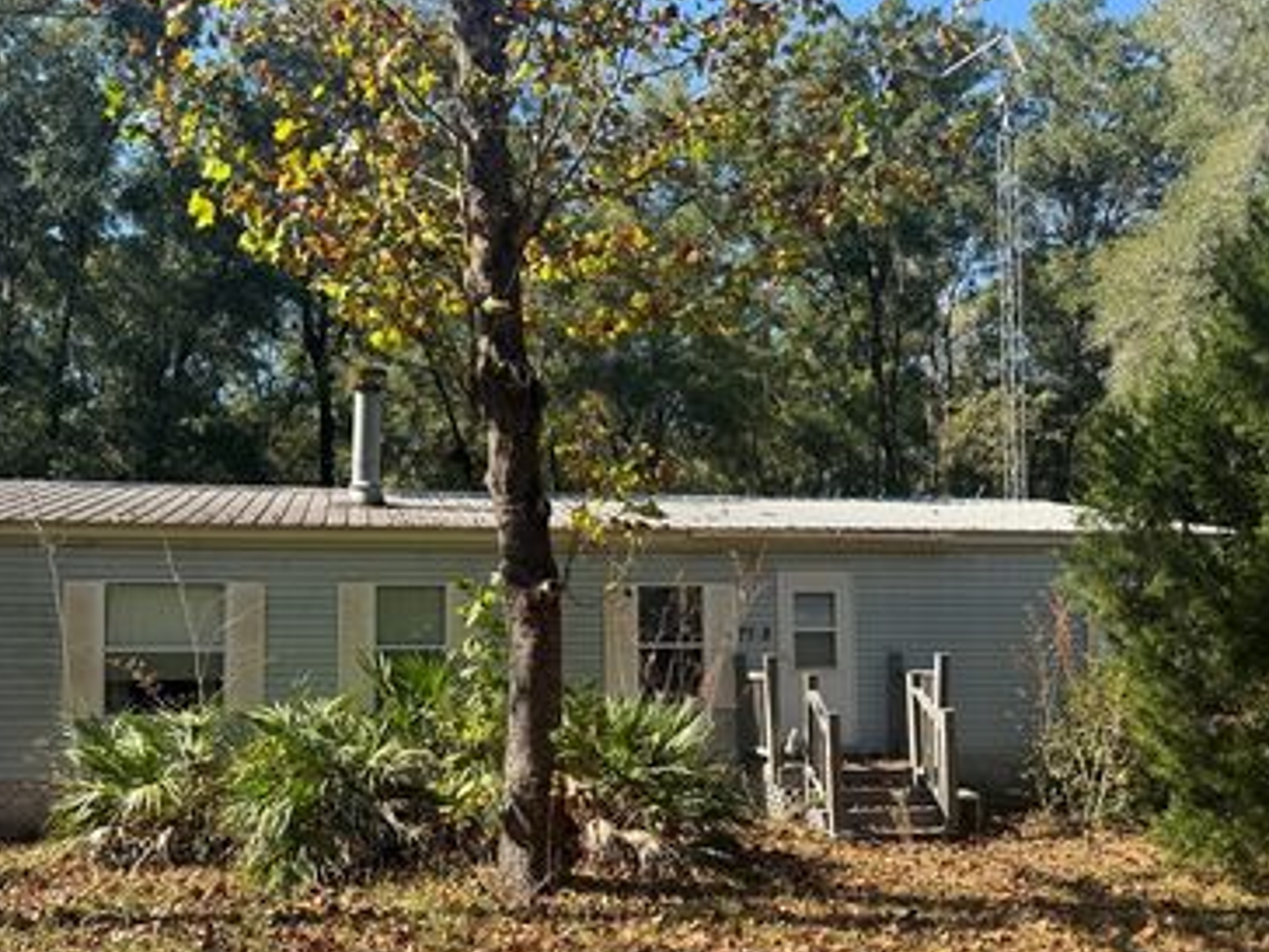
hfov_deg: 55.3
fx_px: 1210
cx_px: 582
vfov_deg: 42.6
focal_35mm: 33
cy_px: 598
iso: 80
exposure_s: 1/1215
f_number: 1.78
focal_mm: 6.76
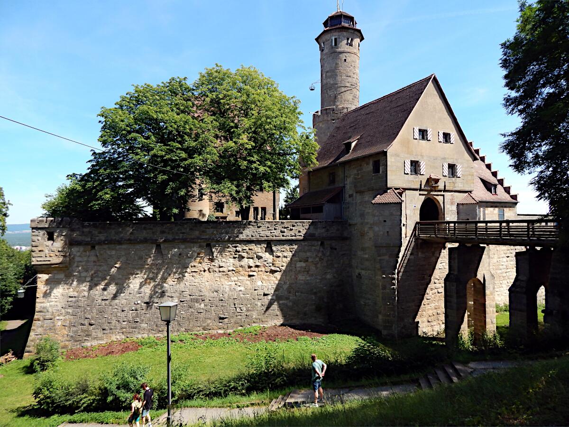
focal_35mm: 23
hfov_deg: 73.9
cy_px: 214
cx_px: 284
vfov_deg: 58.9
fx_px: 378
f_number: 3
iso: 125
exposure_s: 1/1000
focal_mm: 4
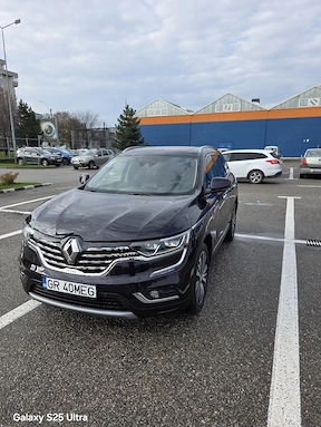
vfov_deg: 71.5
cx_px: 159
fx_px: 296
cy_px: 220
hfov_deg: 56.9
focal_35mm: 24
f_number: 1.7
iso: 80
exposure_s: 1/2500
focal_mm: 6.3
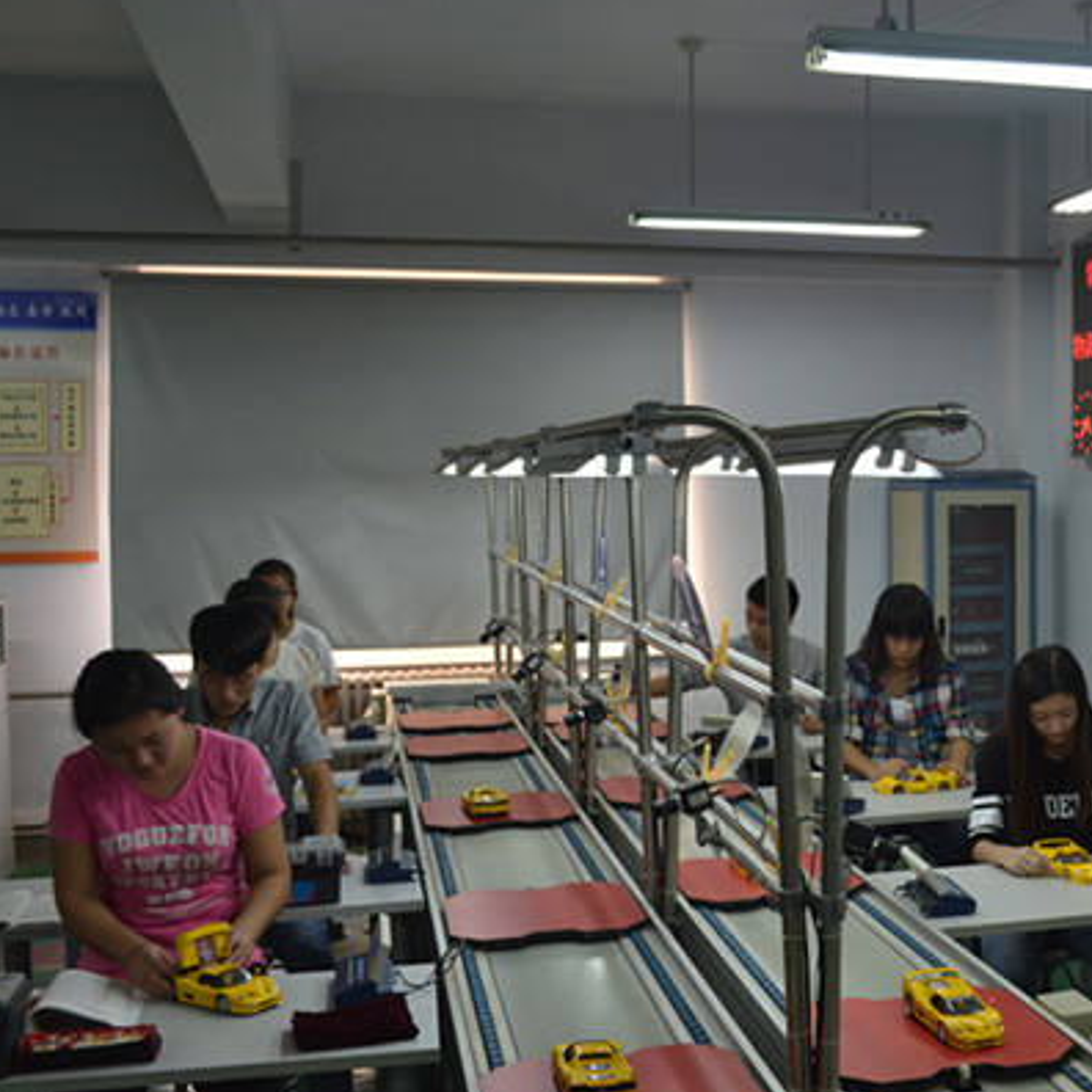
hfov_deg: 36.3
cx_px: 866
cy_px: 518
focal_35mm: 45
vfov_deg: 37.5
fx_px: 1606
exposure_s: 1/60
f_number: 5.6
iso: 320
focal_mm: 20
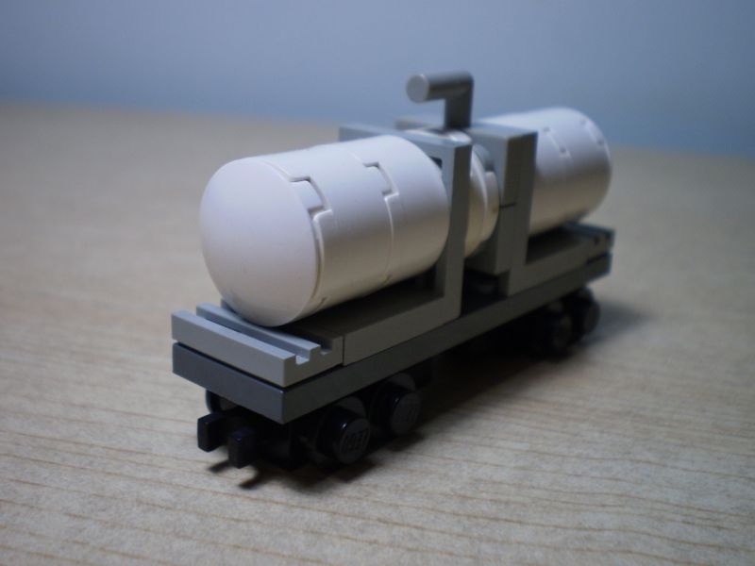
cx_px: 378
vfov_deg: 34.3
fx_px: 916
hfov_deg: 44.8
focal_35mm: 42
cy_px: 283
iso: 100
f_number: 3.5
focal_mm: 7.4
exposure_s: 1/30
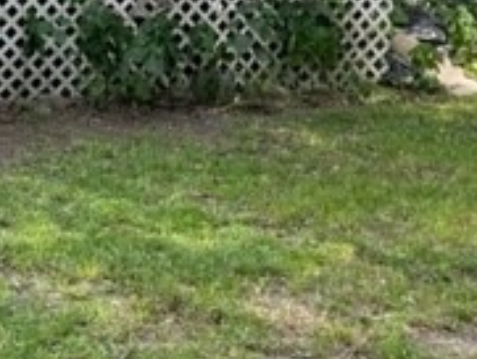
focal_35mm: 92
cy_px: -145
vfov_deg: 15.1
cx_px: -279
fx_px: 1269
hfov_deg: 18.4
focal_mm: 4.2
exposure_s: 1/662
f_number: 1.6
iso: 32
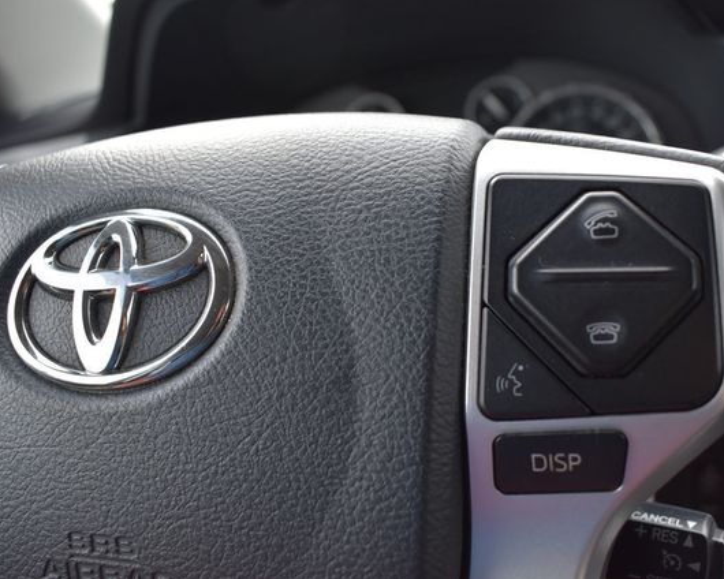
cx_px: 406
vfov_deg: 43.4
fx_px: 729
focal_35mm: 34
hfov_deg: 52.7
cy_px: 289
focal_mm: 20
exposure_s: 1/250
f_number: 4.5
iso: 400
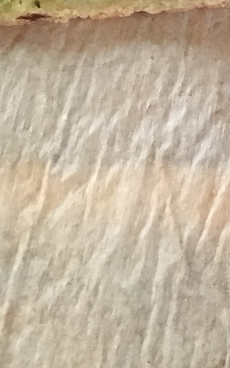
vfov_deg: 18.3
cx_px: 562
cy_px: 8
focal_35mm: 111
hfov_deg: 10.2
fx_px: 1113
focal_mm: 4.15
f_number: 2.2
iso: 320
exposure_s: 1/15
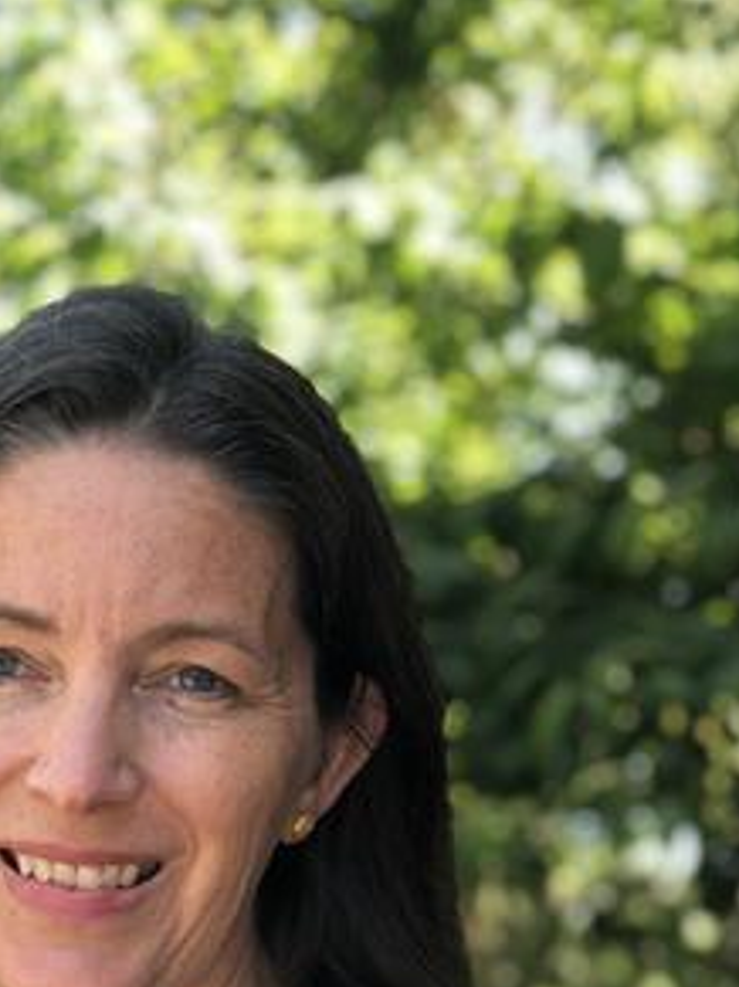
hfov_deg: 11.8
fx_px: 3561
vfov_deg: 15.6
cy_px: 909
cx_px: 124
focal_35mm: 125
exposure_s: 1/60
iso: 16
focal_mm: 6
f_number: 2.4
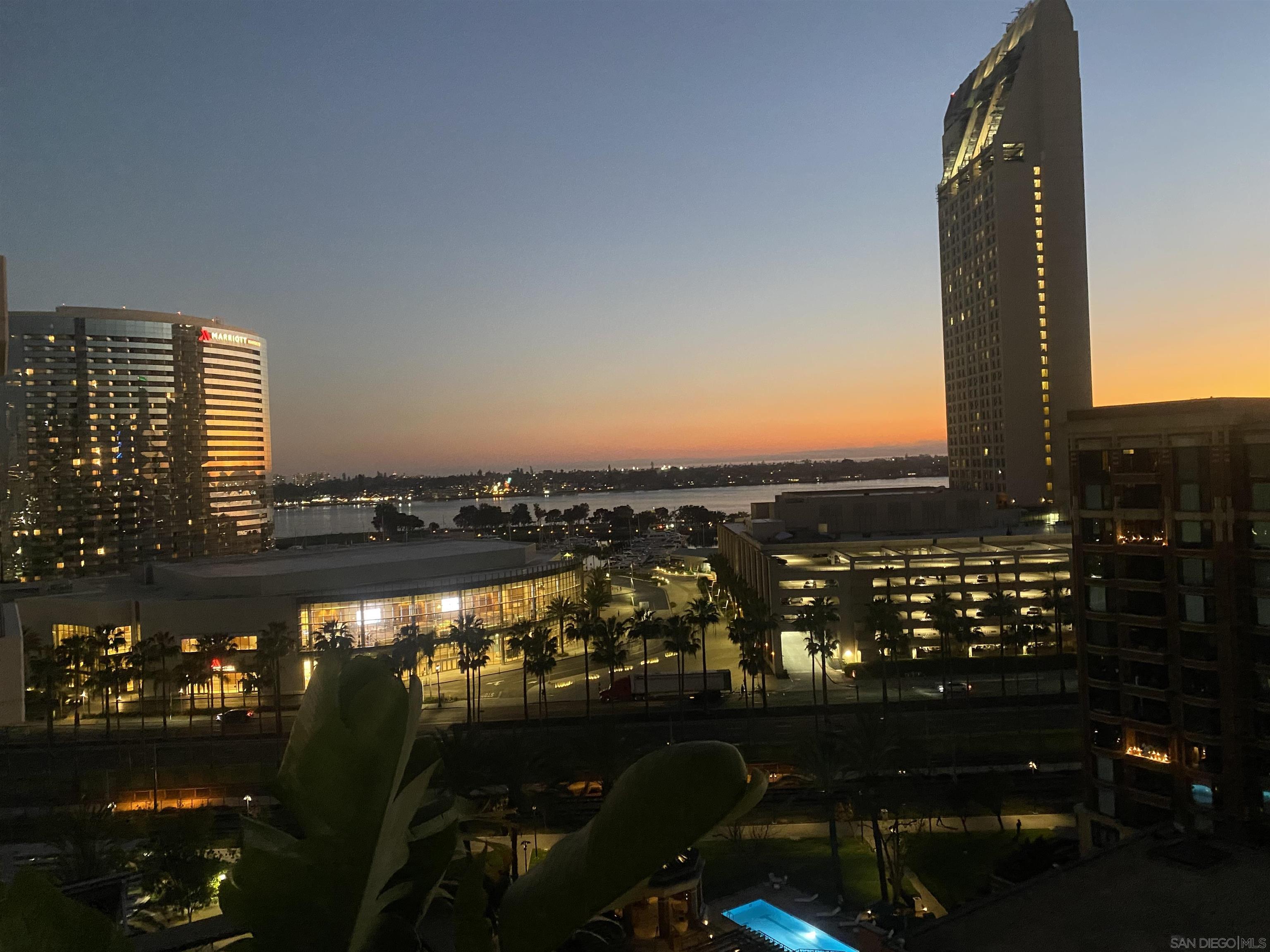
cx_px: 635
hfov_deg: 67.3
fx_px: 954
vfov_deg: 53.1
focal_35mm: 26
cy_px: 476
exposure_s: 1/30
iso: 640
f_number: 1.8
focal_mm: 4.25
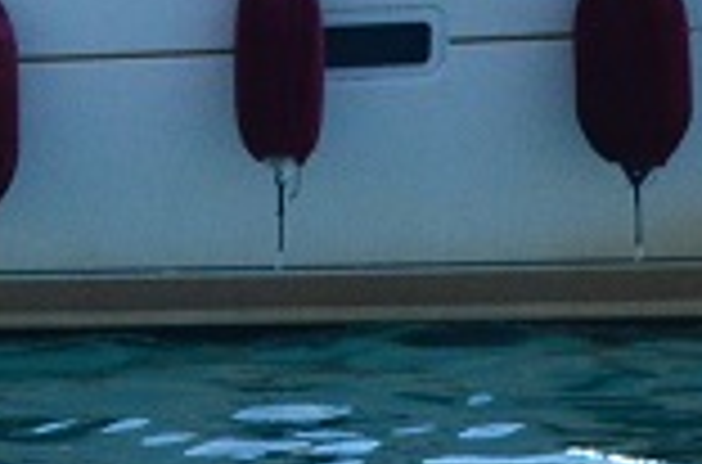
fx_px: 13045
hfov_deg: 3.1
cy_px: -273
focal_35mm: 671
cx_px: -862
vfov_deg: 2.0
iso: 1800
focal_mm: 70
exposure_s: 1/8000
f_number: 5.6
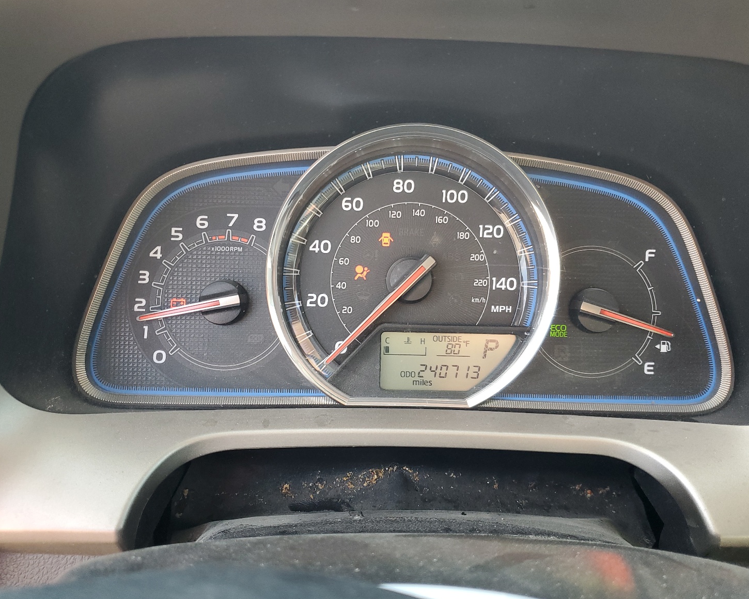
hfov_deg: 62.2
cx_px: 376
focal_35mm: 28
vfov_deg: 51.5
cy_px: 304
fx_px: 621
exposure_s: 1/120
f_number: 1.5
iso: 90
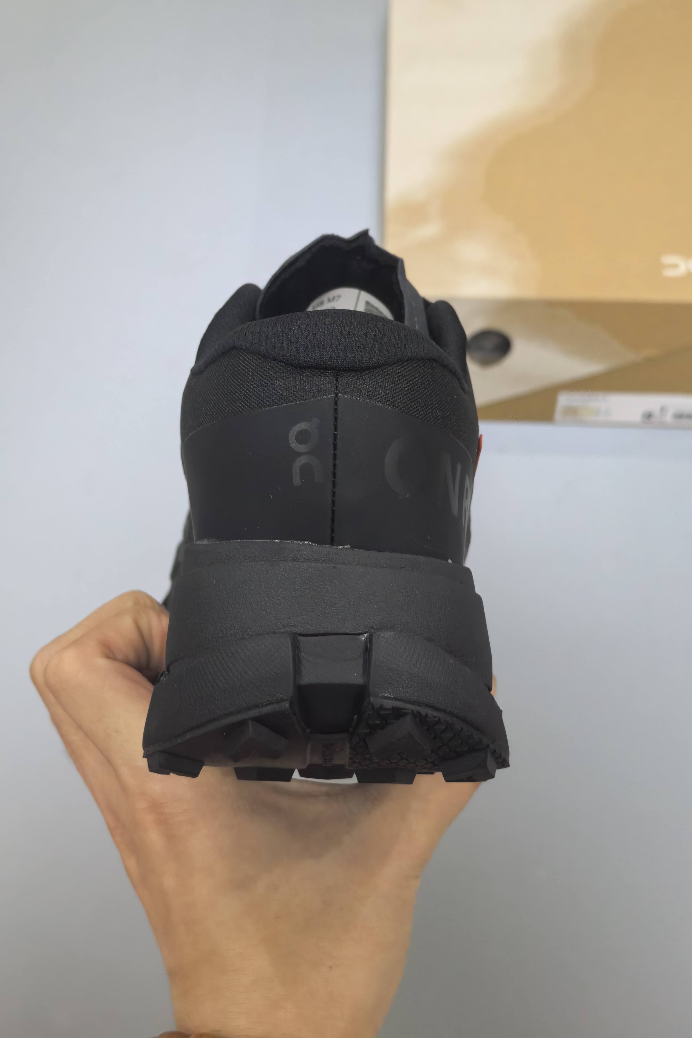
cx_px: 319
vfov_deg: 38.9
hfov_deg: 26.5
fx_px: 1471
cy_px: 524
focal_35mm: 51
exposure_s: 1/50
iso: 320
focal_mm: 5.75
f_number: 2
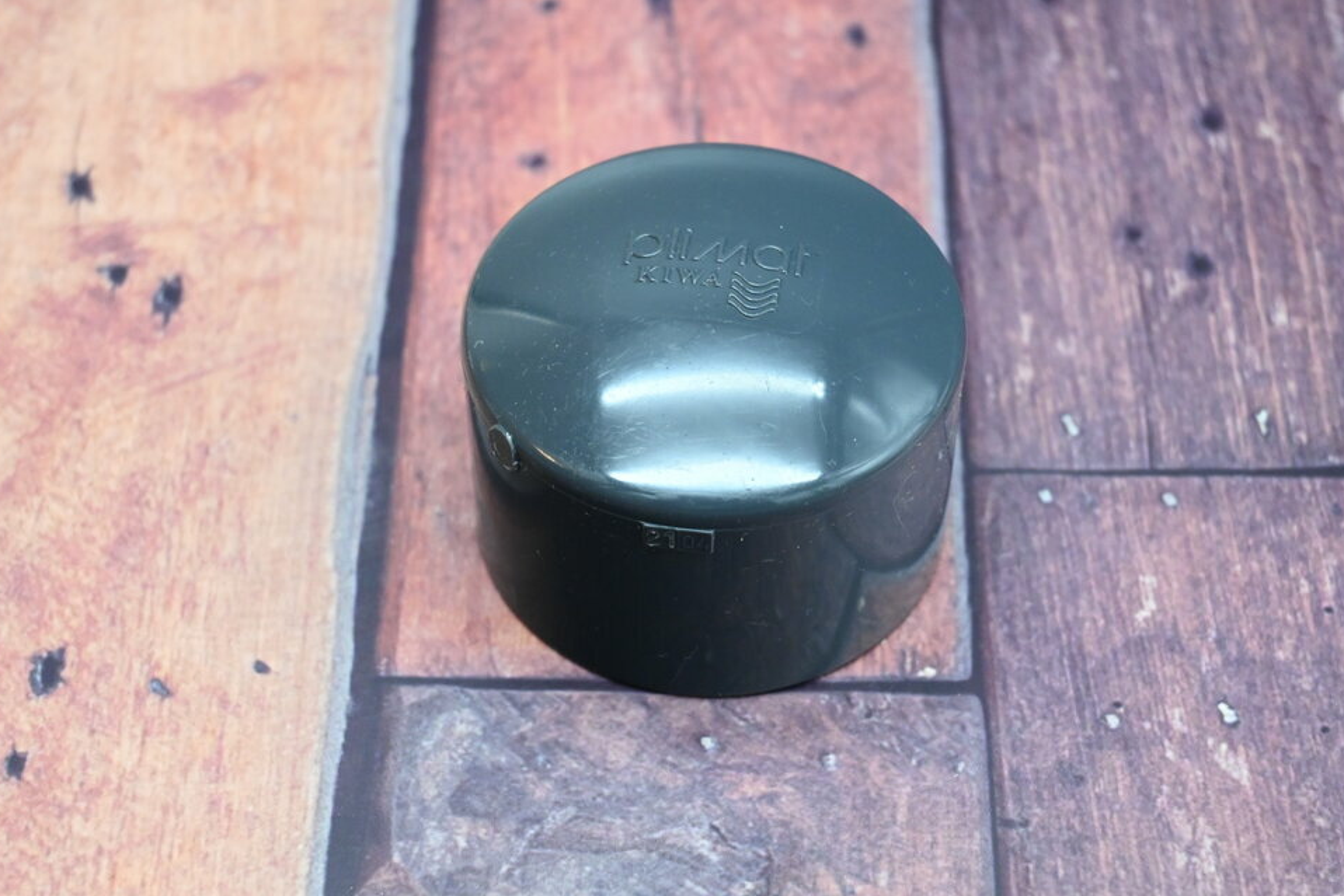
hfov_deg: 28.1
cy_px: 444
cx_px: 683
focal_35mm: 72
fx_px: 2688
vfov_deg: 18.9
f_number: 6
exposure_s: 1/80
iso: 2200
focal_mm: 46
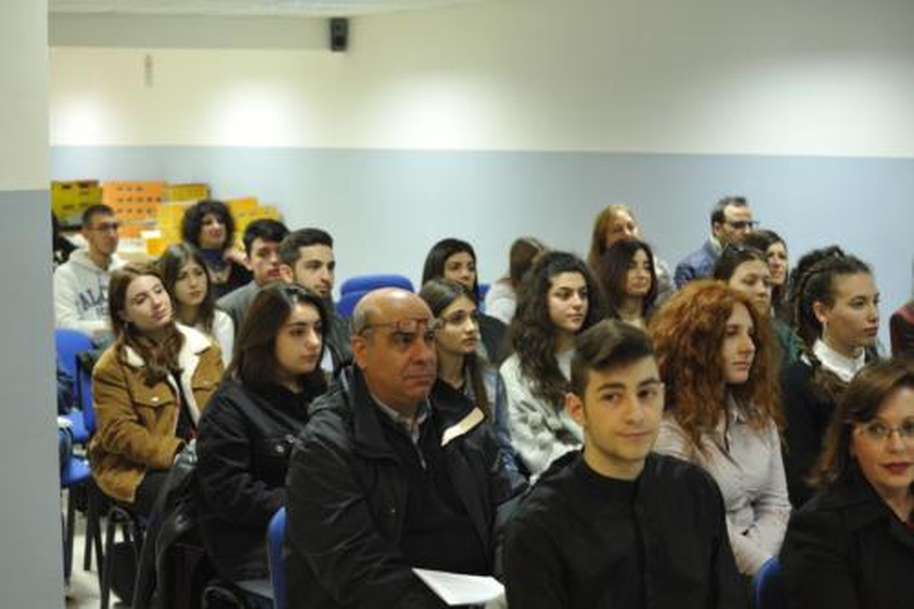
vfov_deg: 19.4
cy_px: 304
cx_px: 457
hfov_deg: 28.9
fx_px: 1777
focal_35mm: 70
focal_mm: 70
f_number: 6.3
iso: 5600
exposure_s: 1/100
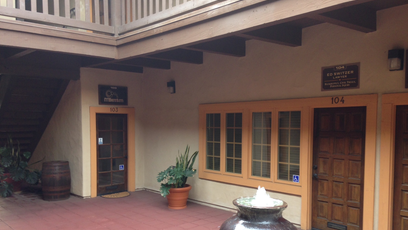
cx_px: 204
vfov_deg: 32.7
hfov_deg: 55.3
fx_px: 389
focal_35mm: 36
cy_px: 145
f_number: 2.4
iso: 50
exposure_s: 1/40
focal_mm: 4.12
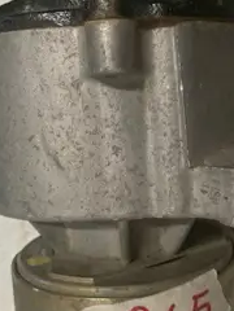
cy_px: 150
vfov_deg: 36.8
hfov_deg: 28.0
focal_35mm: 52
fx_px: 469
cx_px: 136
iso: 320
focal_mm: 4.25
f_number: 1.8
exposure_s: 1/50
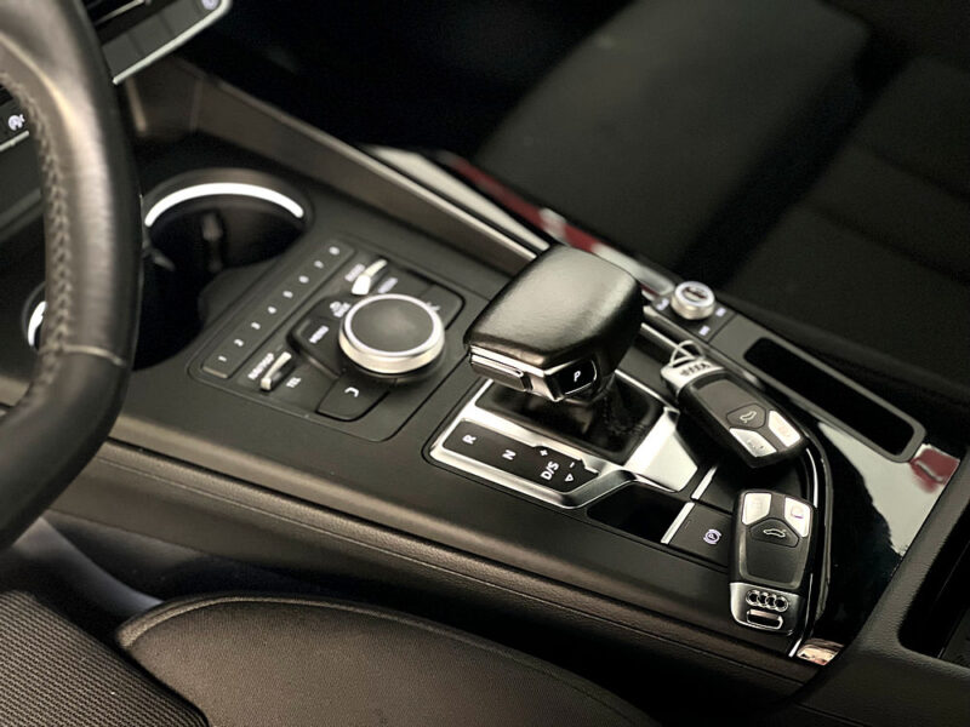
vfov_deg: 19.1
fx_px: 2158
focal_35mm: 77
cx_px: 485
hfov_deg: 25.3
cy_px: 364
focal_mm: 9
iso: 500
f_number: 2.8
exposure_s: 1/21
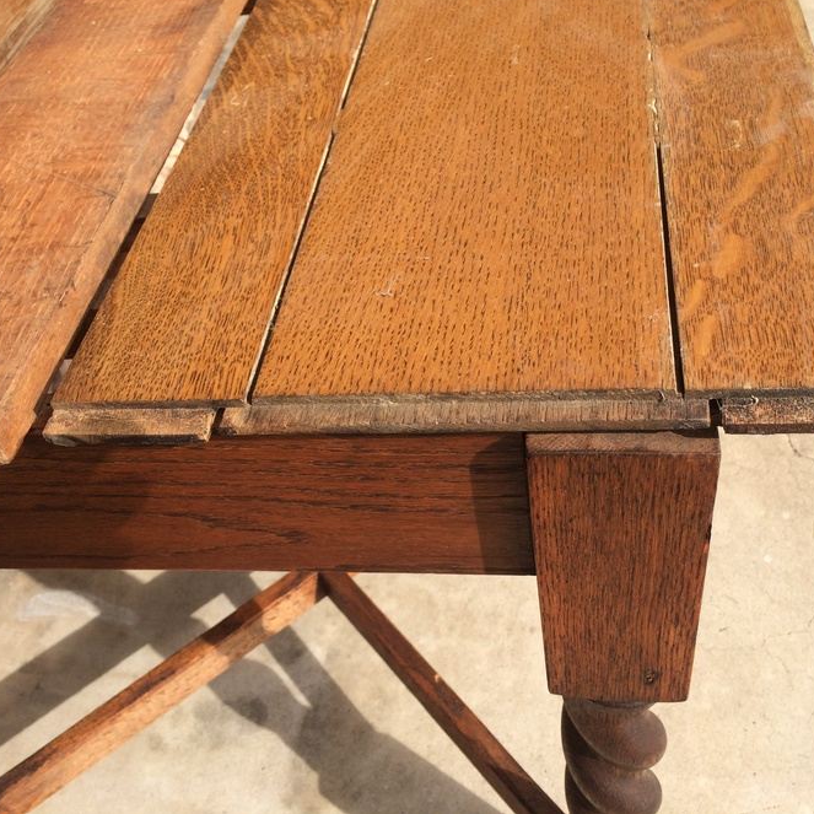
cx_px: 441
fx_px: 958
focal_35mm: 36
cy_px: 401
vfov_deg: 46.0
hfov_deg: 46.0
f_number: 2.2
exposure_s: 1/1325
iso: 40
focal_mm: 4.12
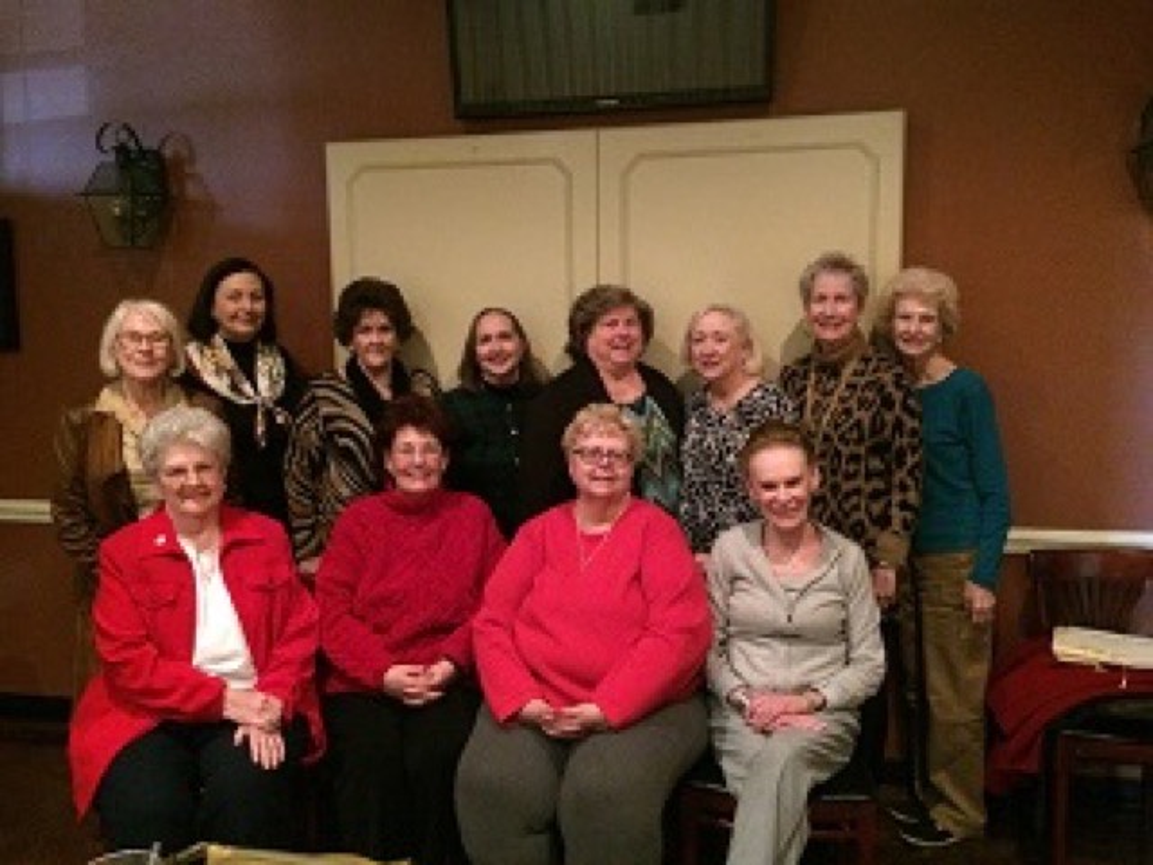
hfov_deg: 61.7
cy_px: 432
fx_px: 966
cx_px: 576
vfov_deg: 48.2
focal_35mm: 29
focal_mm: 4.15
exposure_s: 1/15
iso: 500
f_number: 2.2
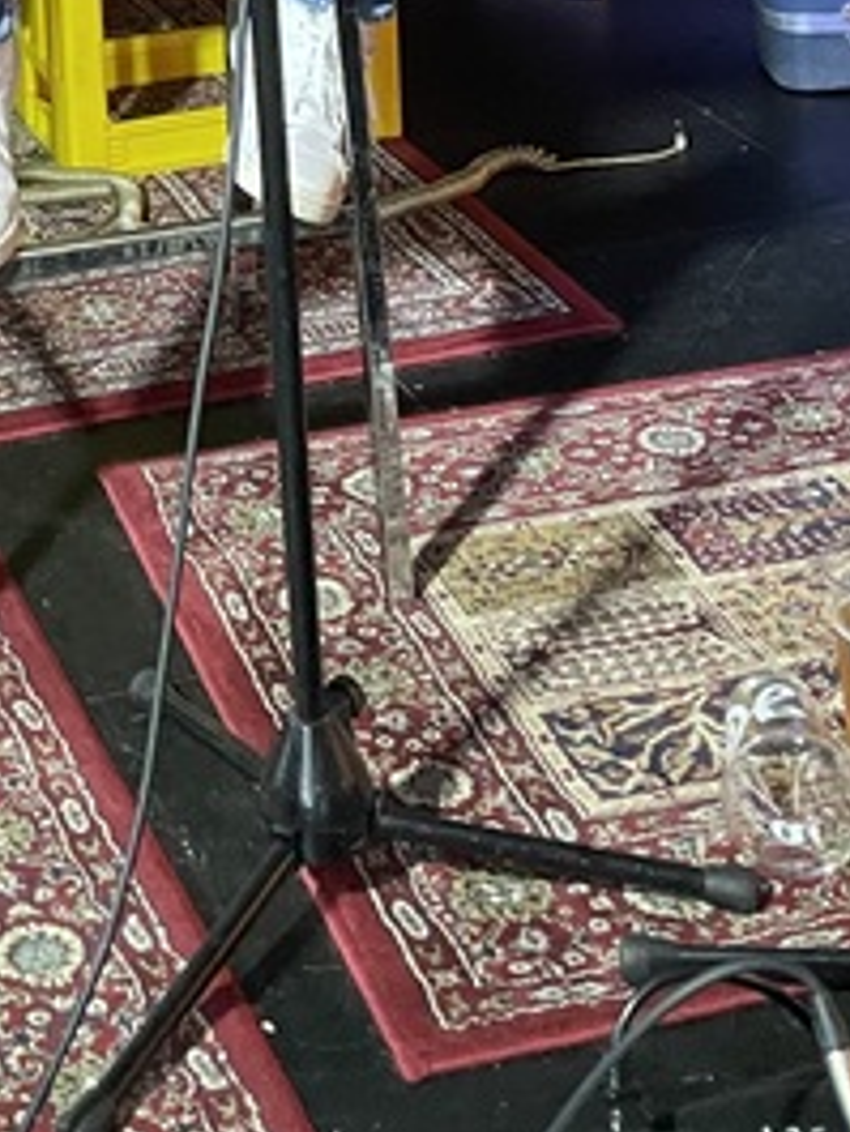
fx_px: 2683
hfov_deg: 17.8
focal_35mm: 82
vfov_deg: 20.5
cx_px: 107
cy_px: -549
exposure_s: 1/50
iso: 400
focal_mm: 4.2
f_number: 1.6
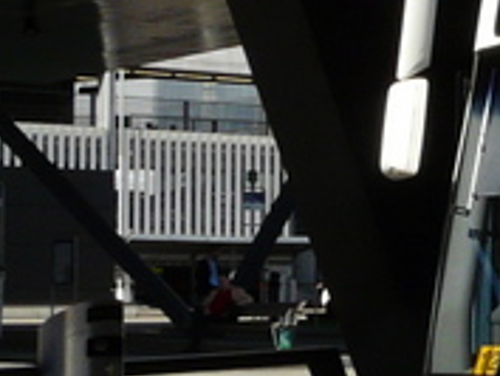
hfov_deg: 8.3
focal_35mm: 215
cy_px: 181
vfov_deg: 6.9
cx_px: 1274
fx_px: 3108
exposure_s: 1/400
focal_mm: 6.3
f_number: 6.3
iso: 100
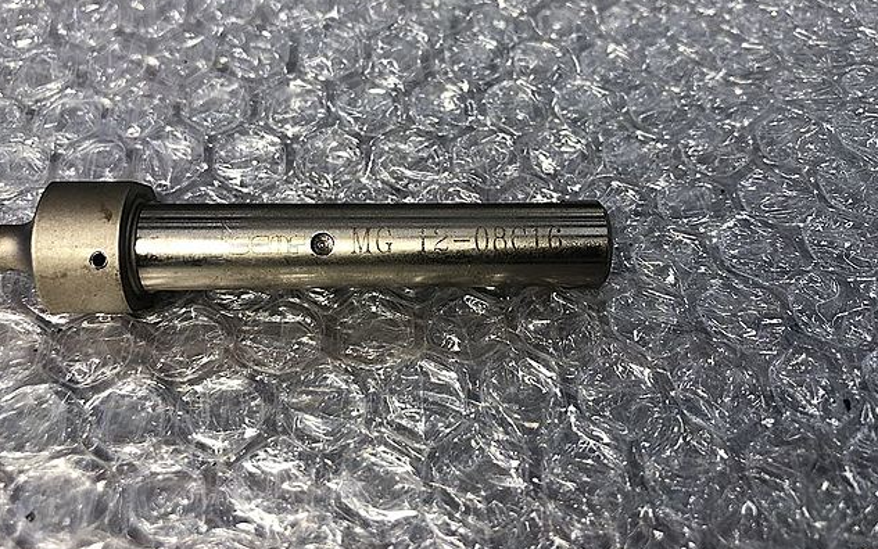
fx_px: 718
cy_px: 232
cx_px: 438
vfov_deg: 41.7
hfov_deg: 62.9
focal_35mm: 30
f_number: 1.8
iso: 25
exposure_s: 1/50
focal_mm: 3.99
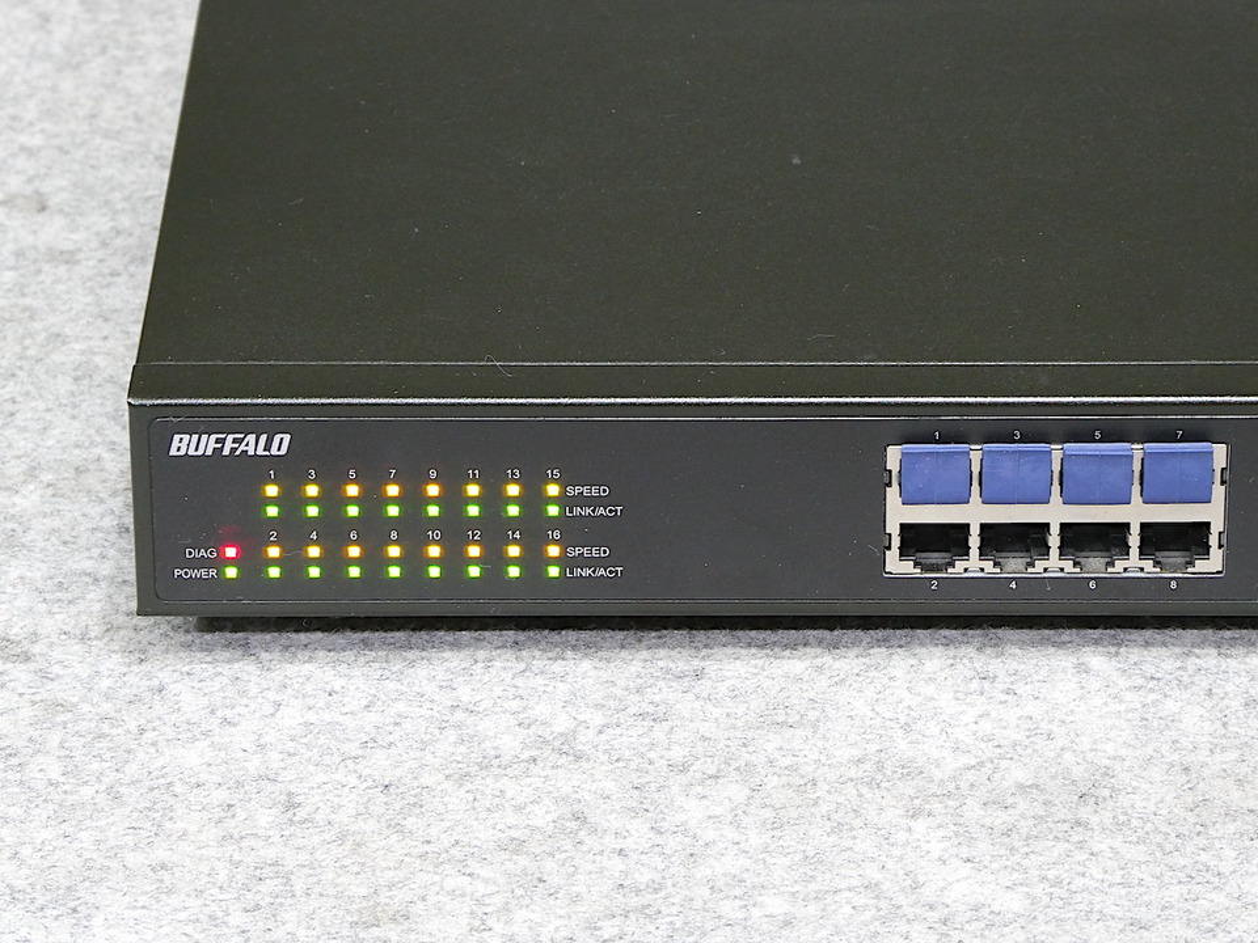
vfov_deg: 9.3
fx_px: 5815
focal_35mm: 160
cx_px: 629
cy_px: 472
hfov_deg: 12.3
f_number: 5.5
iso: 400
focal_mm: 28.7
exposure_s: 1/5
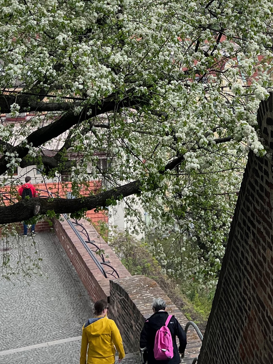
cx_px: 210
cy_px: -7
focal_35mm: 71
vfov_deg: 25.9
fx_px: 747
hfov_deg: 20.5
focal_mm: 5.7
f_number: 1.5
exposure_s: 1/3571
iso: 50
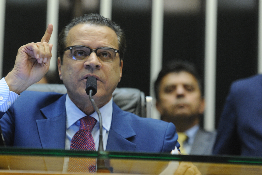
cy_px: 115
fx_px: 1586
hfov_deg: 9.4
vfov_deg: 6.3
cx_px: 90
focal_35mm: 218
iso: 1600
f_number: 2.8
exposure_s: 1/80
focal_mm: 135
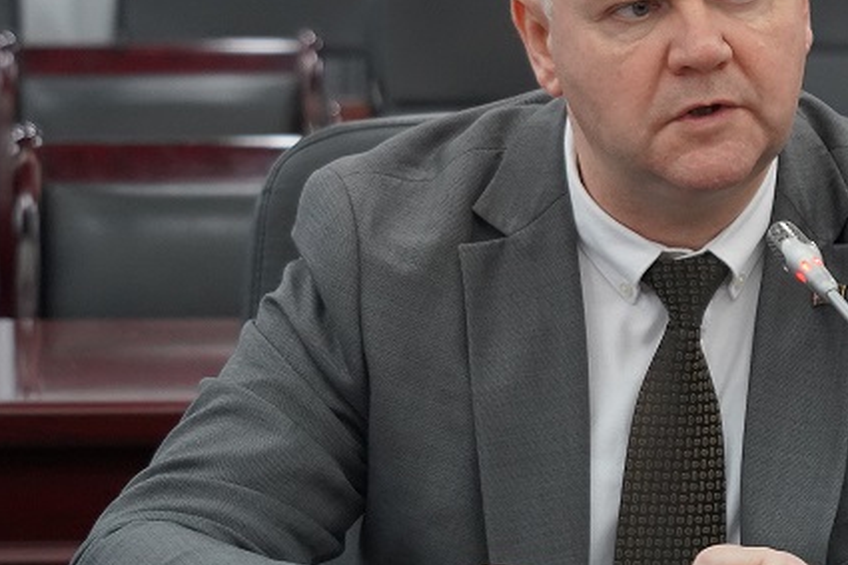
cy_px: 268
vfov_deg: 6.1
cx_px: 829
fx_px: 5298
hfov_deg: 9.1
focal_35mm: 225
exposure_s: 1/160
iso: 5000
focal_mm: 108
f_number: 6.3
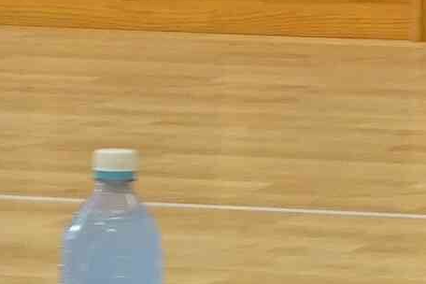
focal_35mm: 380
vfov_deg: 3.6
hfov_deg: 5.4
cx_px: 707
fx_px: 4496
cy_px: -179
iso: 250
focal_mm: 11.7
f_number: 4.5
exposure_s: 1/80
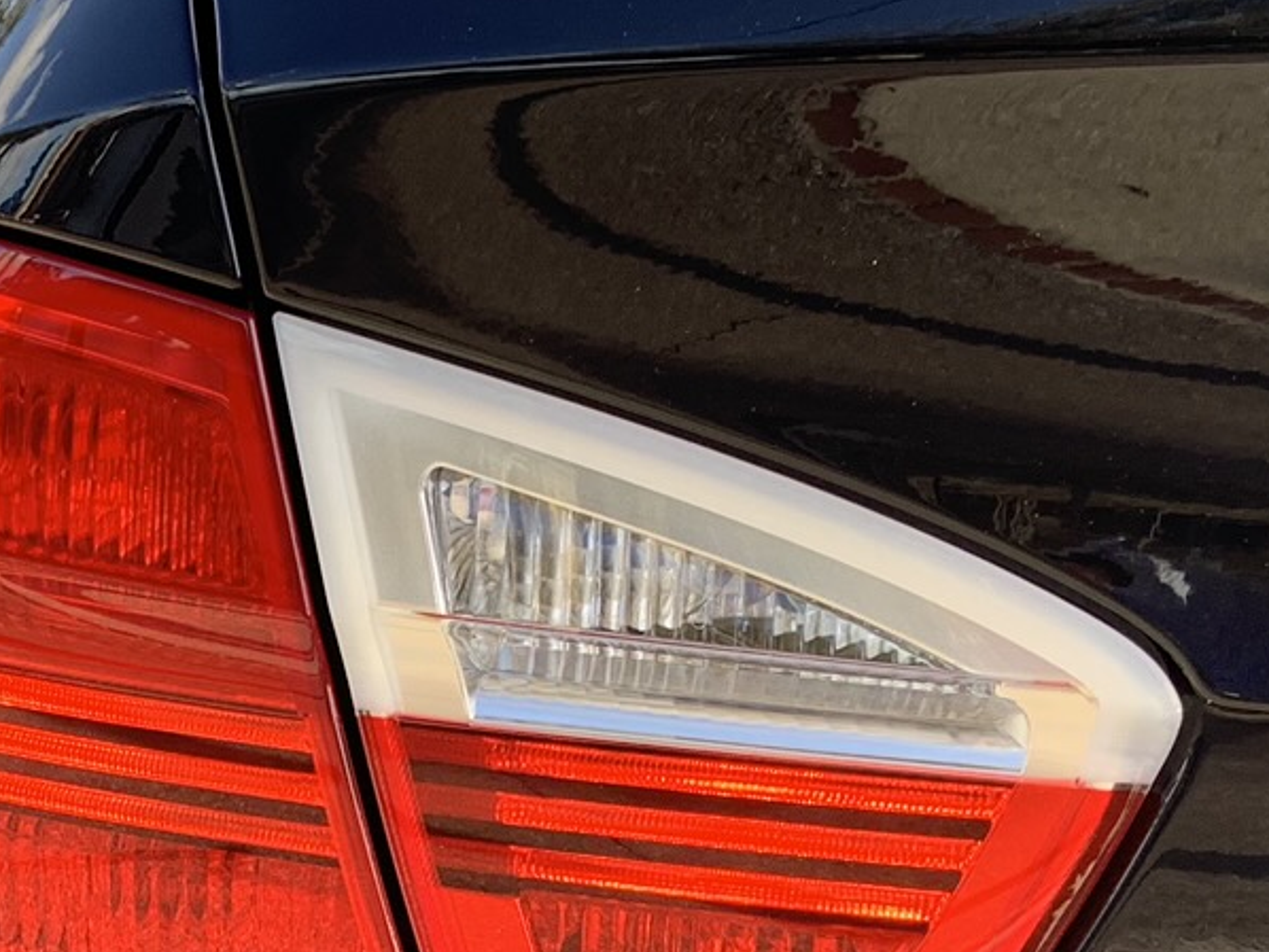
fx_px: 3264
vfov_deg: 16.2
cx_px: 76
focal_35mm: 89
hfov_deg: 21.4
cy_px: 969
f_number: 1.8
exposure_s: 1/280
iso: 25
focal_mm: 4.25
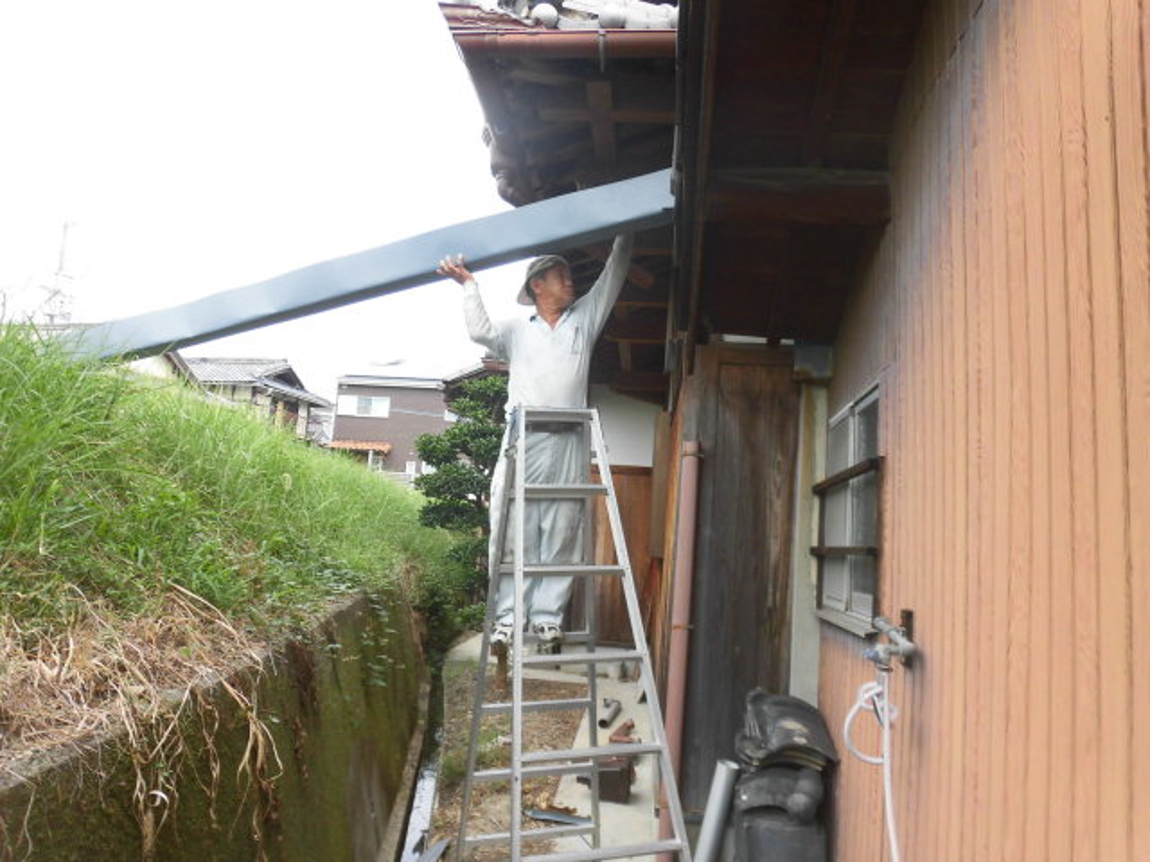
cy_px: 431
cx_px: 575
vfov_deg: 56.8
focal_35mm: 24
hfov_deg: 71.6
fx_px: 797
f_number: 3.1
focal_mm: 4.3
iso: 100
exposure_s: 1/250
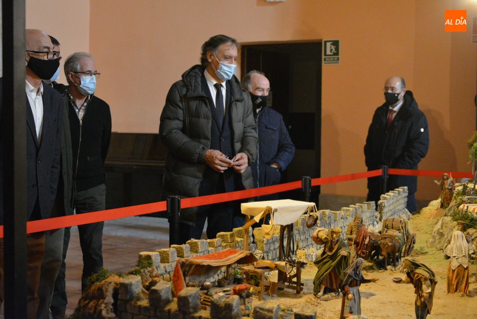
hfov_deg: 33.4
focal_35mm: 60
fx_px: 796
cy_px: 160
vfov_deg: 22.7
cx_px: 238
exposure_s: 1/180
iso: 5600
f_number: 4.5
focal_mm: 40
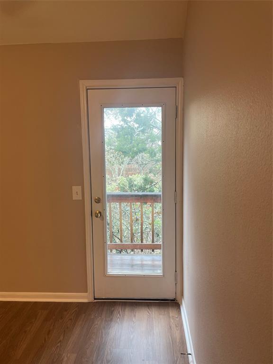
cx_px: 136
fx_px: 273
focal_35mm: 26
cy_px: 182
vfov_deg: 67.3
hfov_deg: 53.1
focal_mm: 4.2
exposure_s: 1/60
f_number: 1.6
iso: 80
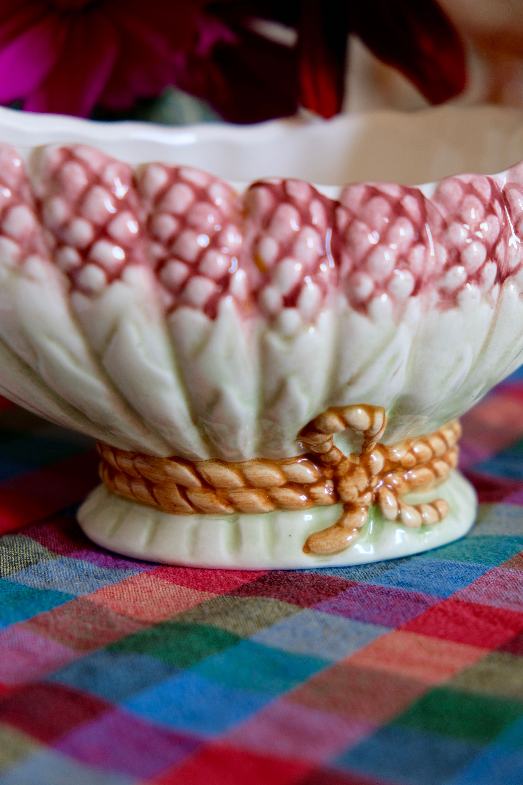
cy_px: 392
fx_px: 1809
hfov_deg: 16.5
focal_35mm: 83
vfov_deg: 24.5
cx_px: 262
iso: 400
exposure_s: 1/150
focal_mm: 55
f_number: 4
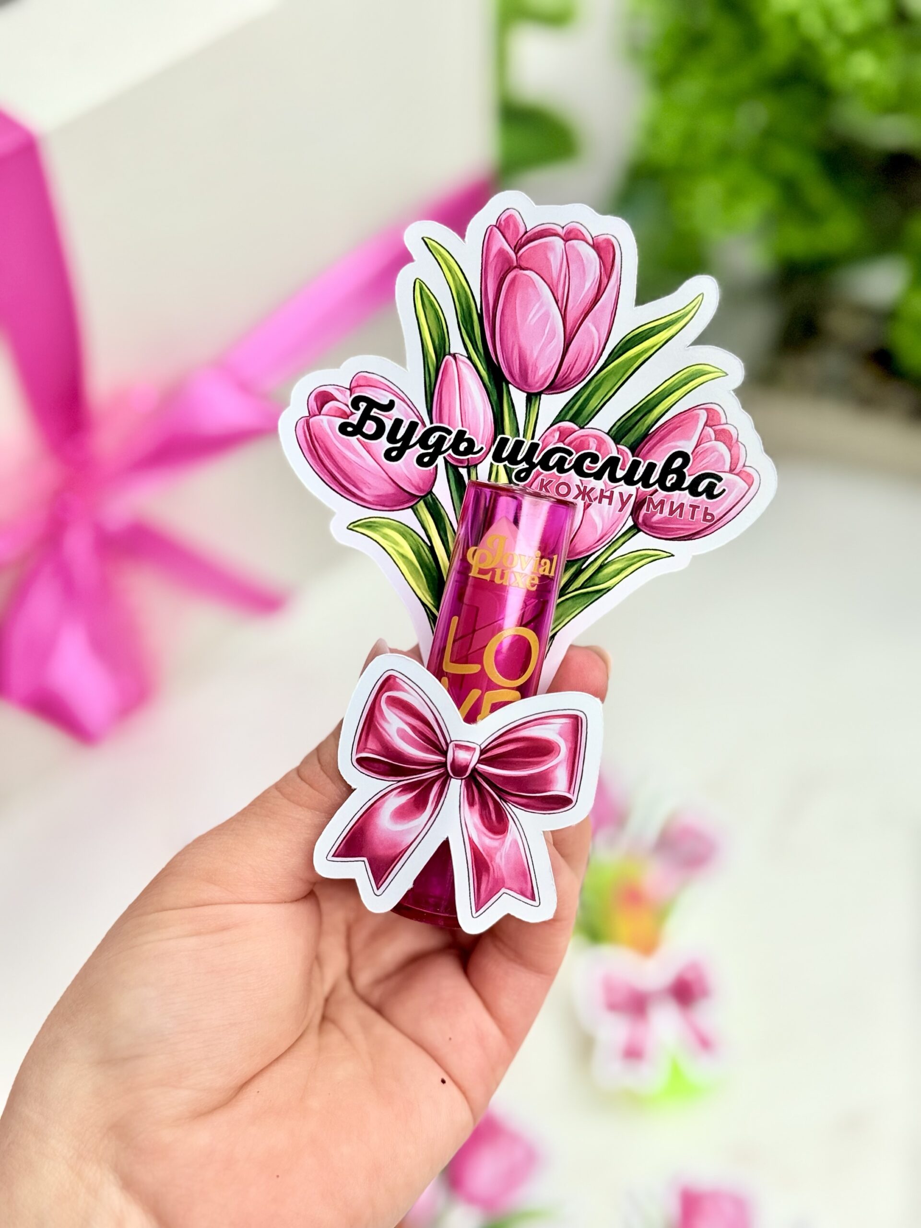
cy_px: 614
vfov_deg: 39.7
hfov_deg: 30.3
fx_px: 1703
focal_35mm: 48
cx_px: 460
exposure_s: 1/754
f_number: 1.78
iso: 80
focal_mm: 6.76
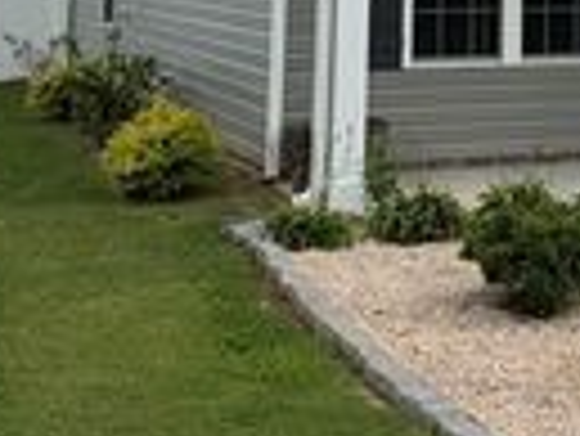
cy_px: -196
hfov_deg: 20.2
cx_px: 625
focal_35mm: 93
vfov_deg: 14.9
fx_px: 1560
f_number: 1.78
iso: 80
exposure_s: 1/3802
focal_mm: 6.76
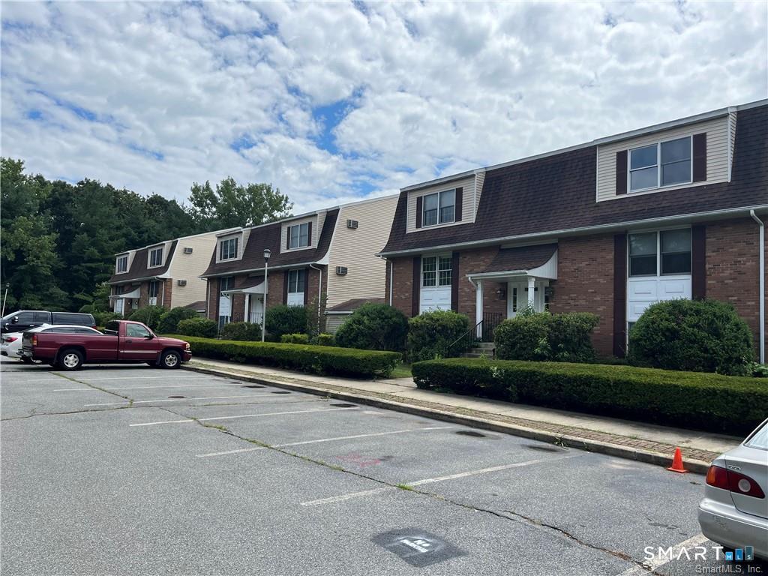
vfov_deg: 53.1
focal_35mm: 26
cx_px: 384
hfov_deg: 67.3
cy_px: 288
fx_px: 577
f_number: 1.6
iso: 50
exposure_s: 1/5848
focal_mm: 5.1
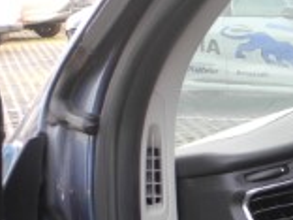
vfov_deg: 12.7
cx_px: 594
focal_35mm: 115
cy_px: 235
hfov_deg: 14.2
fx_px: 973
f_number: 2.8
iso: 100
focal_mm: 6
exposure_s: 1/30
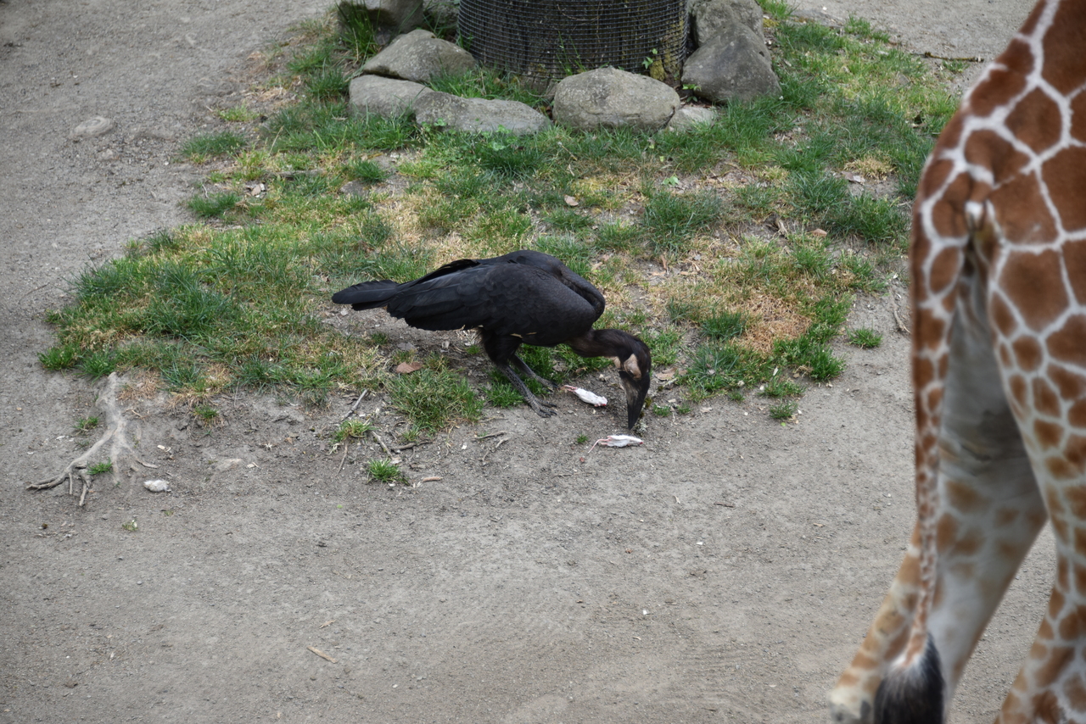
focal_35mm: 160
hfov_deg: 12.8
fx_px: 4827
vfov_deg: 8.6
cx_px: 543
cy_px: 362
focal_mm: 160
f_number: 5.6
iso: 400
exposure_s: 1/320
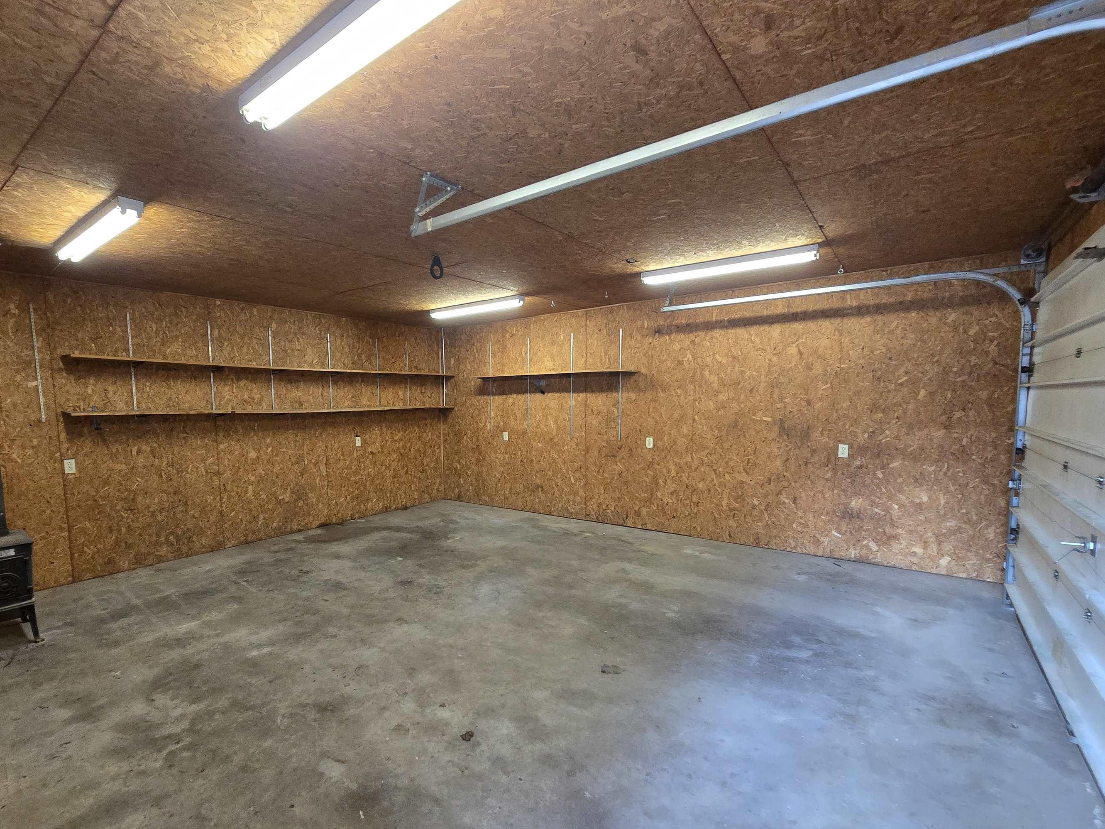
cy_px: 449
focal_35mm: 15
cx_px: 493
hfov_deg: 97.8
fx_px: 479
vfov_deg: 81.6
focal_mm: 2.2
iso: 640
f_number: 2.2
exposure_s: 1/60
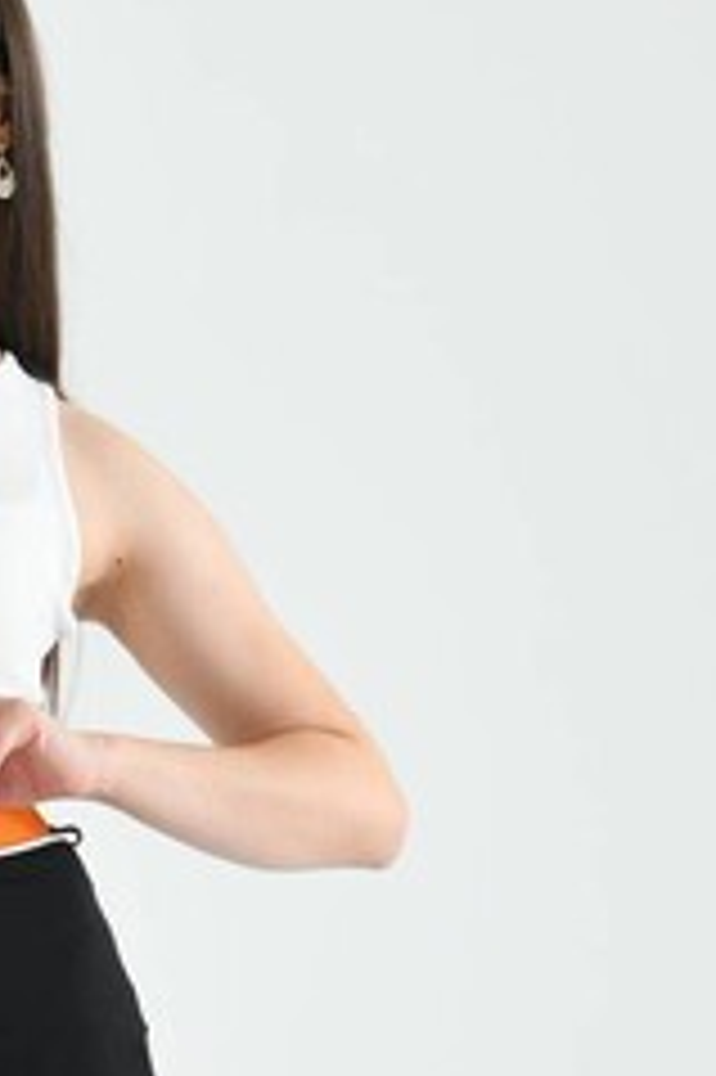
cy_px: 1274
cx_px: -248
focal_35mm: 138
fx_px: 4123
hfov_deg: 9.7
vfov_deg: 14.4
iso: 100
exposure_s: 1/125
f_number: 6.3
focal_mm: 44
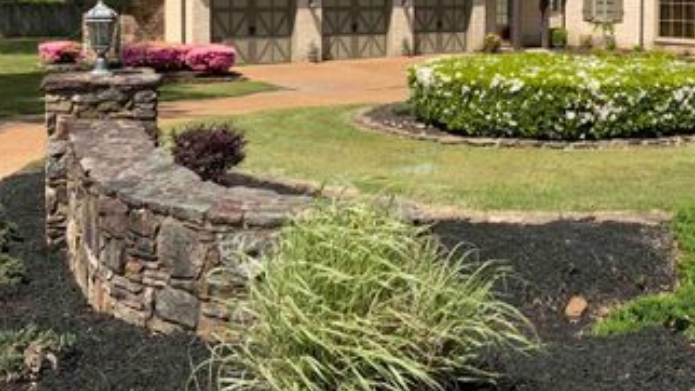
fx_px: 903
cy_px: 23
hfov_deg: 40.8
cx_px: 524
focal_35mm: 49
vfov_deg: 23.6
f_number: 1.8
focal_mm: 3
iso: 16
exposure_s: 1/1912
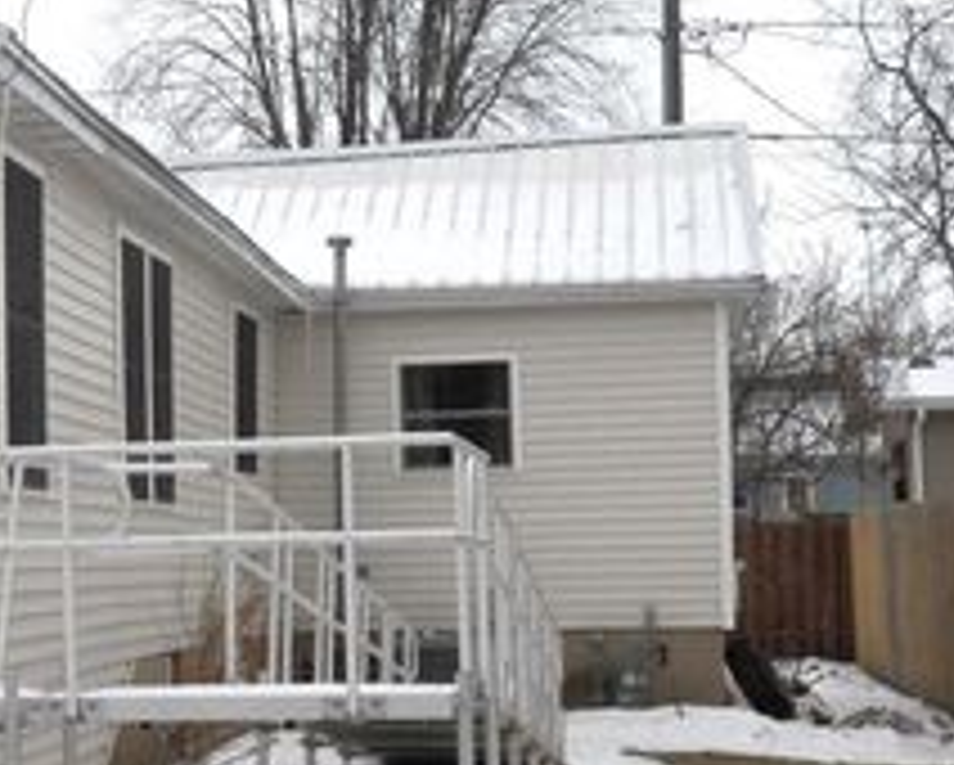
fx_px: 2600
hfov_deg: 19.7
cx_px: -144
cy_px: 389
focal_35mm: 92
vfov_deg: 16.7
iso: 125
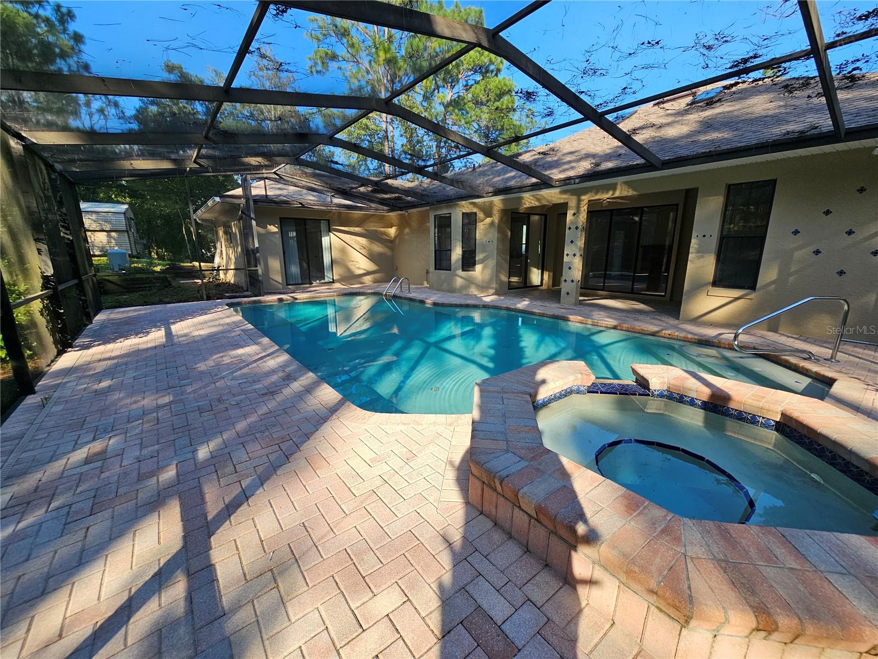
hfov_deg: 106.2
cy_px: 330
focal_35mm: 13
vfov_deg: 89.9
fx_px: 330
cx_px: 439
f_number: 2.2
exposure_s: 1/433
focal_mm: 2.2
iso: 50
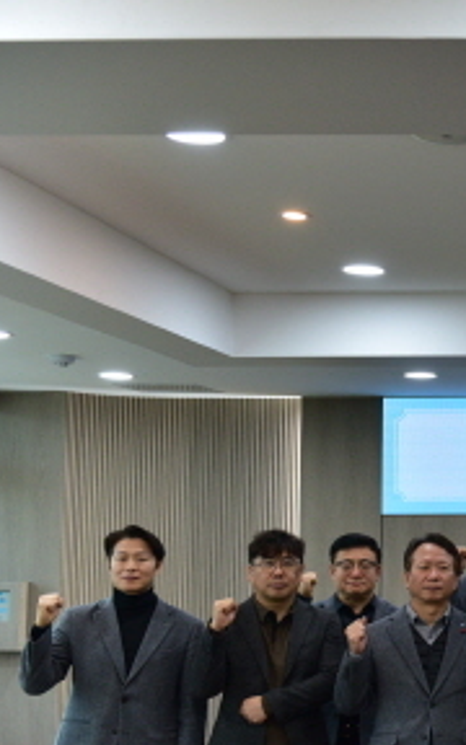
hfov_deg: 16.9
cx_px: 753
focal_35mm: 68
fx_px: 1382
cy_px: 476
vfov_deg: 30.0
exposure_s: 1/250
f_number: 4
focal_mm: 32
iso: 1000
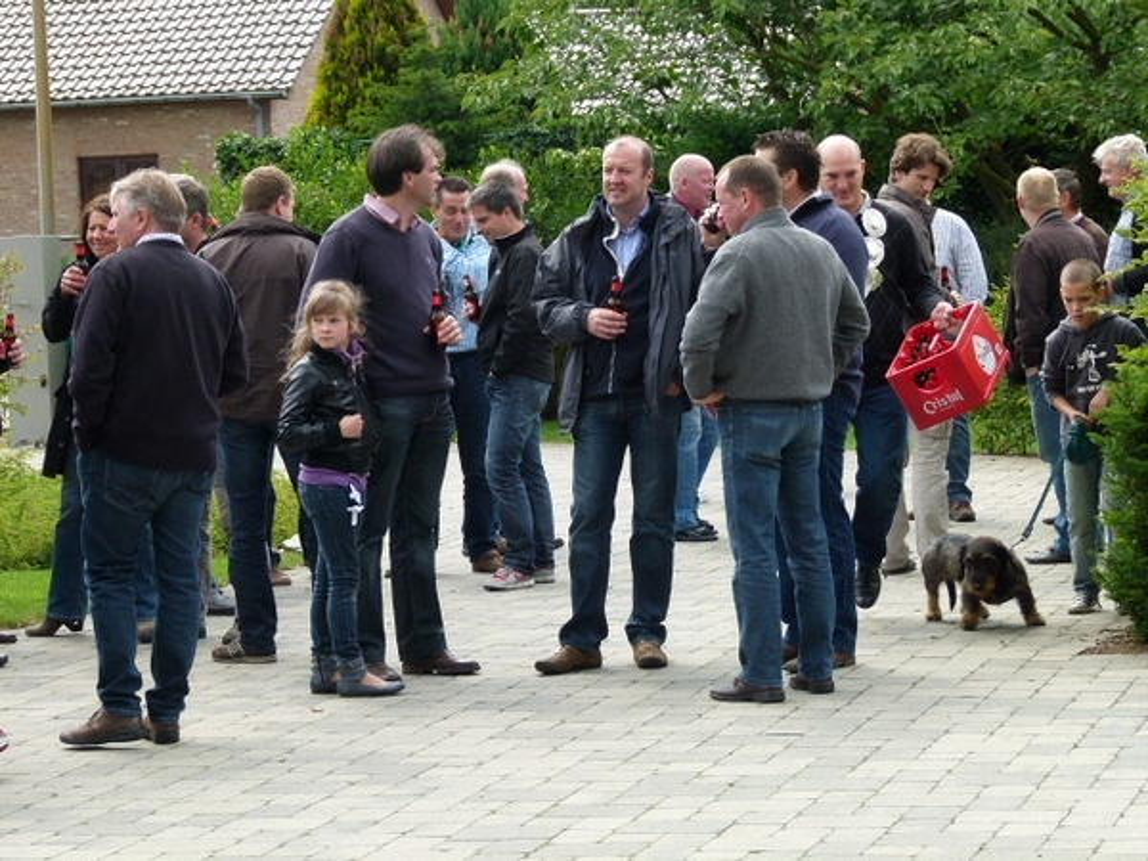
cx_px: 574
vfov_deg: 12.7
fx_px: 3880
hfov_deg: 16.8
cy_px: 430
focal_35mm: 117
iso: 100
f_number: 4
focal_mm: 21.1
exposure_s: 1/200
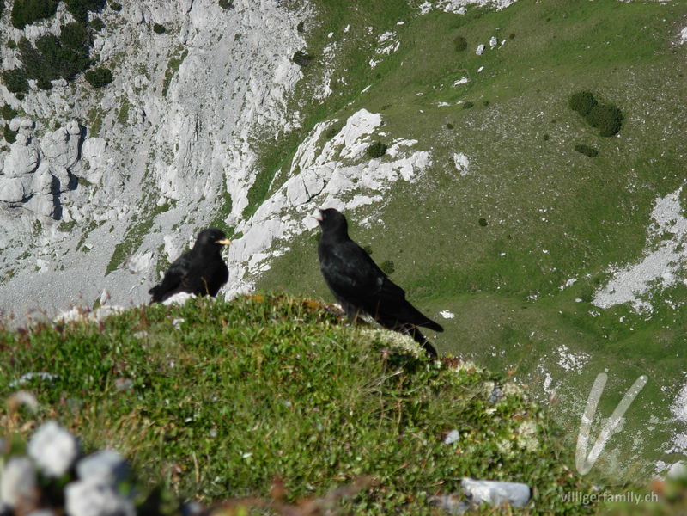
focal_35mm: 190
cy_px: 258
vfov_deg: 7.8
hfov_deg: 10.4
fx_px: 3771
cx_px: 344
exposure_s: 1/483
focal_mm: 31.4
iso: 79
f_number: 5
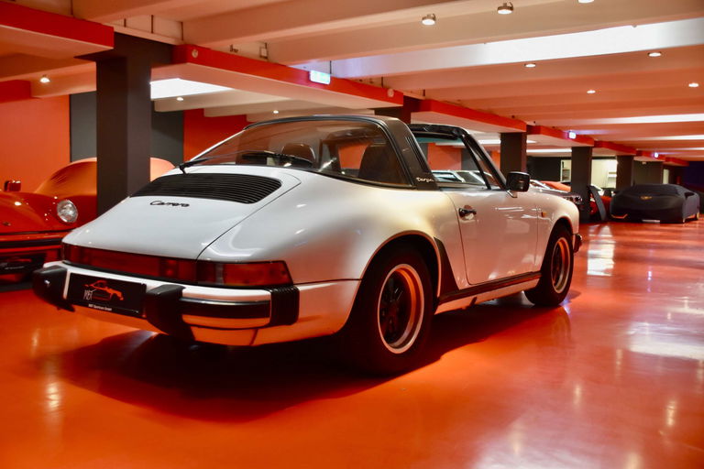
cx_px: 352
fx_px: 645
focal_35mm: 33
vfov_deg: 40.0
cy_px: 234
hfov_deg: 57.2
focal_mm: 22
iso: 800
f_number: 3.8
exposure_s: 1/60
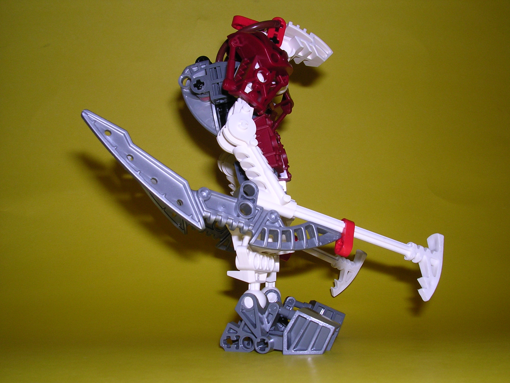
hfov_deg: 49.0
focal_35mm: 38
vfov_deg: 37.7
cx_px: 255
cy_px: 192
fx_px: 560
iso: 100
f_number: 5.6
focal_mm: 5.8
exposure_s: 1/60.1
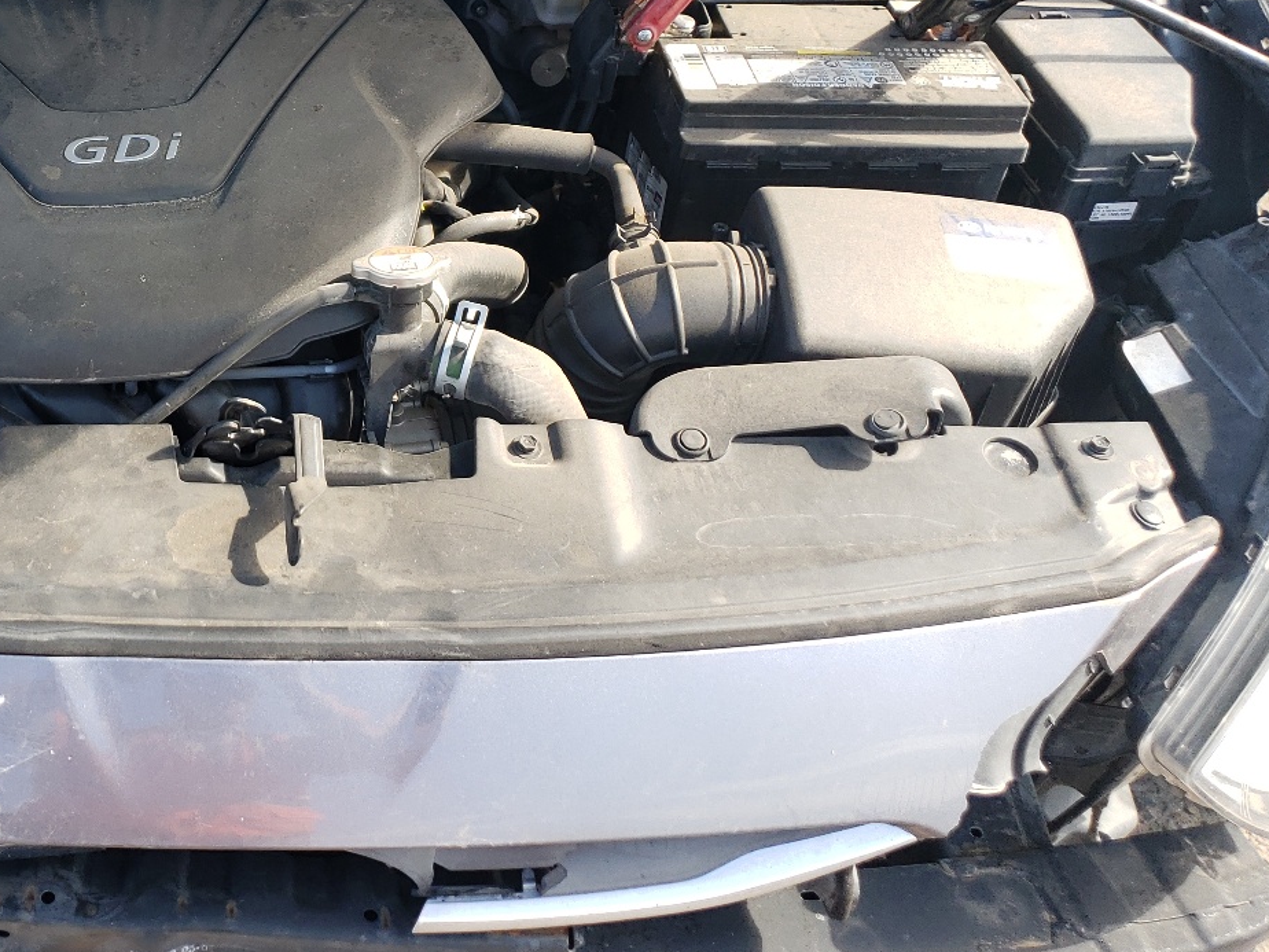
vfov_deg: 31.9
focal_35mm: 45
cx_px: 201
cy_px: 321
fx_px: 1650
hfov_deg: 39.9
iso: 50
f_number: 1.5
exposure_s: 1/500
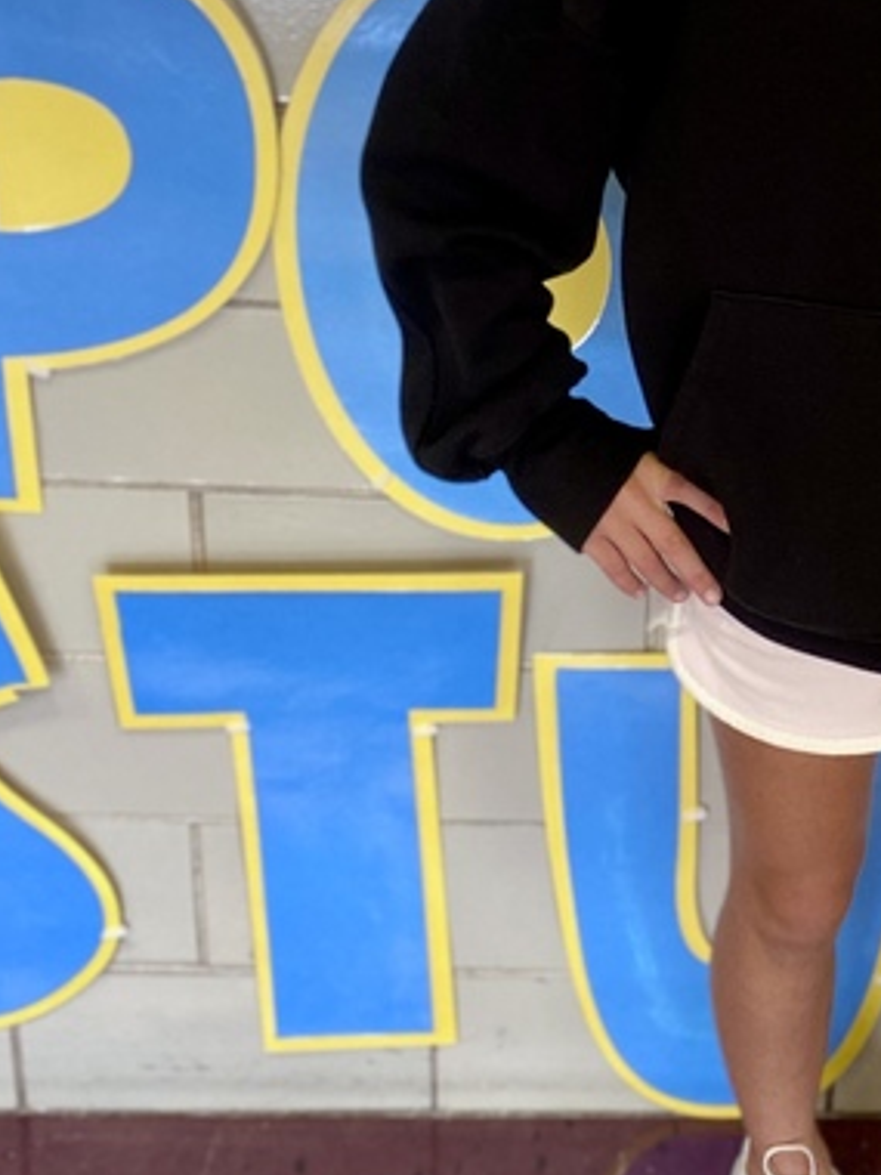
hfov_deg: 20.0
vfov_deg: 27.5
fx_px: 2375
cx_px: 977
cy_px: 356
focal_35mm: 70
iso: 125
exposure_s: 1/60
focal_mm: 4.25
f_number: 1.8
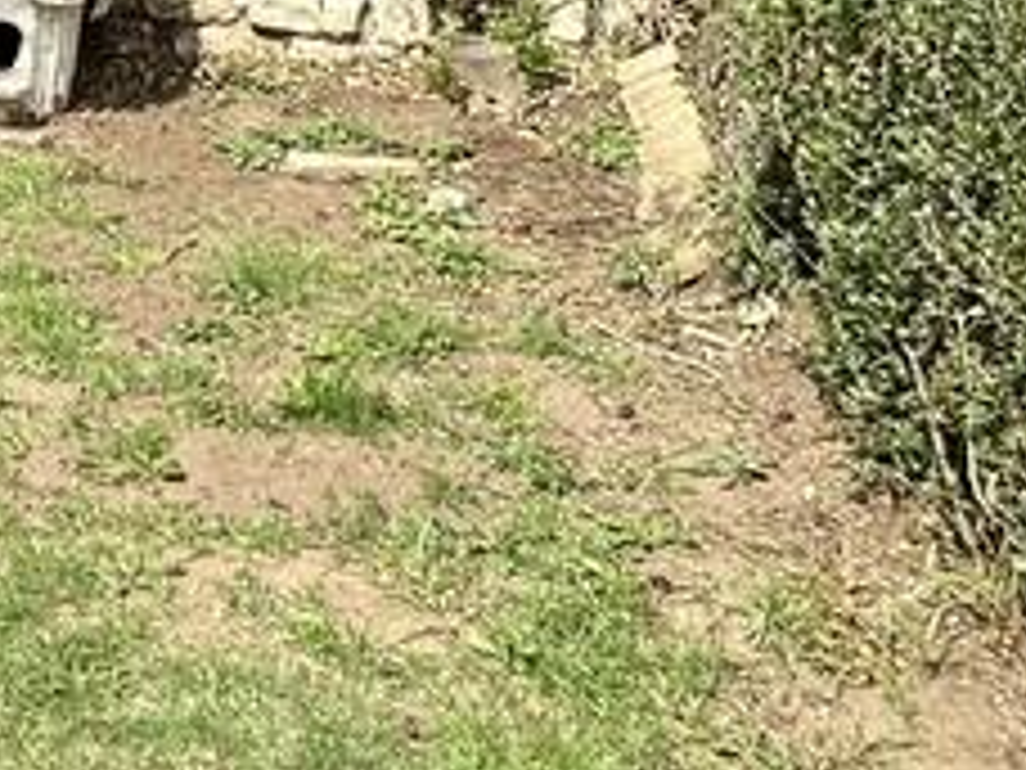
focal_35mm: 63
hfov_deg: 25.8
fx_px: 1867
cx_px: -342
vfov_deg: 19.7
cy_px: -437
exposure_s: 1/1531
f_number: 2.2
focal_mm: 2.22
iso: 50
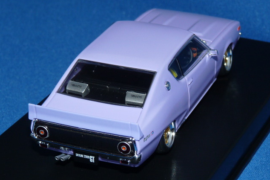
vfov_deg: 11.0
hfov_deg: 16.4
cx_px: 135
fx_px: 937
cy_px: 85
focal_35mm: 125
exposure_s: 1/80
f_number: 4
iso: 100
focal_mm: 11.9
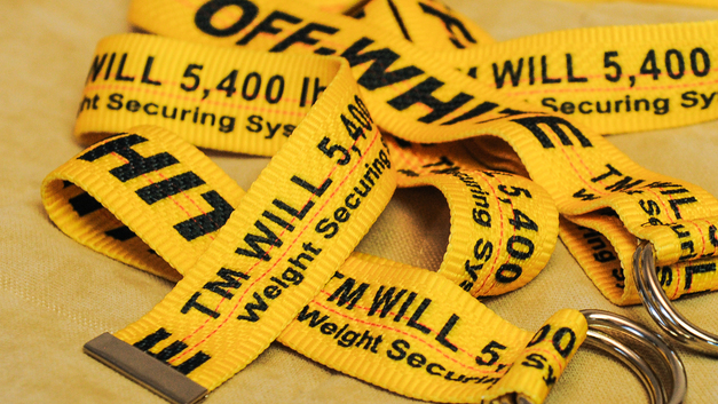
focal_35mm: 94
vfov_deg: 12.9
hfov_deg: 22.5
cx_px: 539
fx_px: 1790
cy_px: 212
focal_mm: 55
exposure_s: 1/200
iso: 2000
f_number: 5
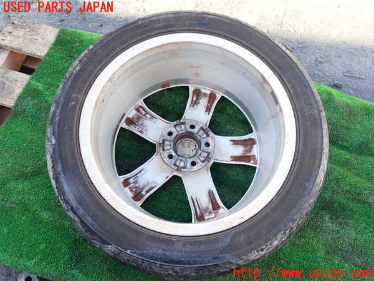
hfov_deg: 60.0
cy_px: 140
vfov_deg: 46.8
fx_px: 324
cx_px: 187
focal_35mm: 30
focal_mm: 5.4
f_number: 3.2
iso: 100
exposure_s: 1/100
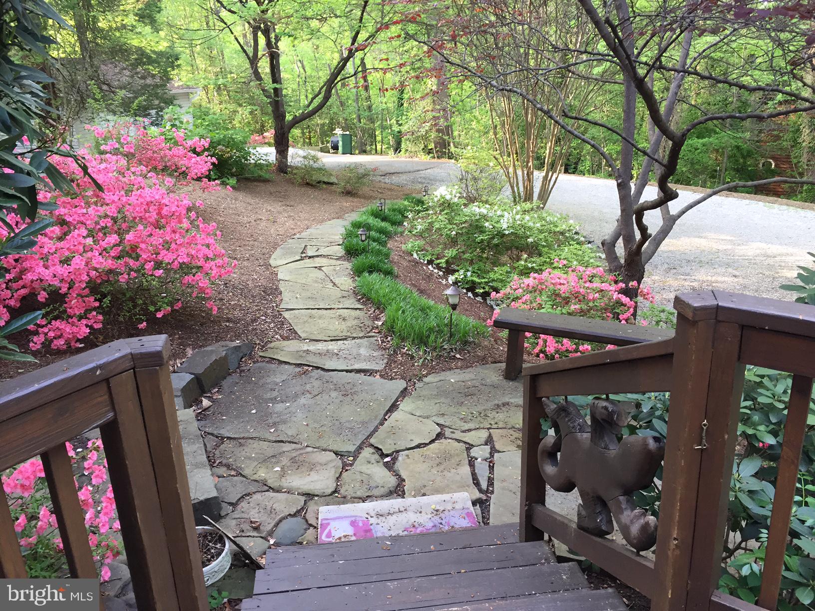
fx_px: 683
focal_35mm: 29
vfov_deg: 48.2
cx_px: 408
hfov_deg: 61.7
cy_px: 306
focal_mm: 4.15
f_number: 2.2
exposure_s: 1/30
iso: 32
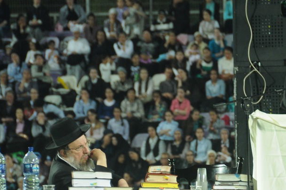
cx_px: 295
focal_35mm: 516
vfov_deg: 2.7
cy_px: 144
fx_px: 4097
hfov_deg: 4.0
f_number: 5.6
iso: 640
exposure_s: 1/30
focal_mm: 150
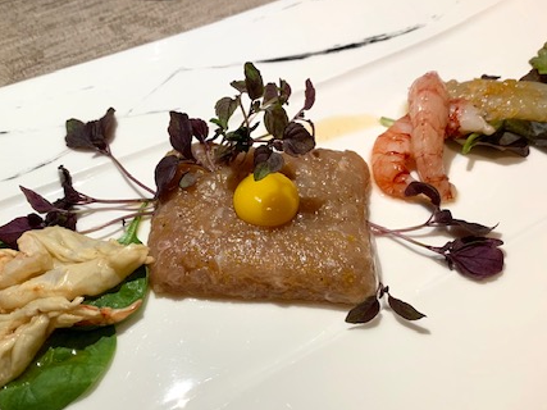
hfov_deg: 47.8
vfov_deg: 36.8
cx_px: 241
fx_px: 616
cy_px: 228
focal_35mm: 39
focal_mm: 4.25
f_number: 1.8
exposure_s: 1/50
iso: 125
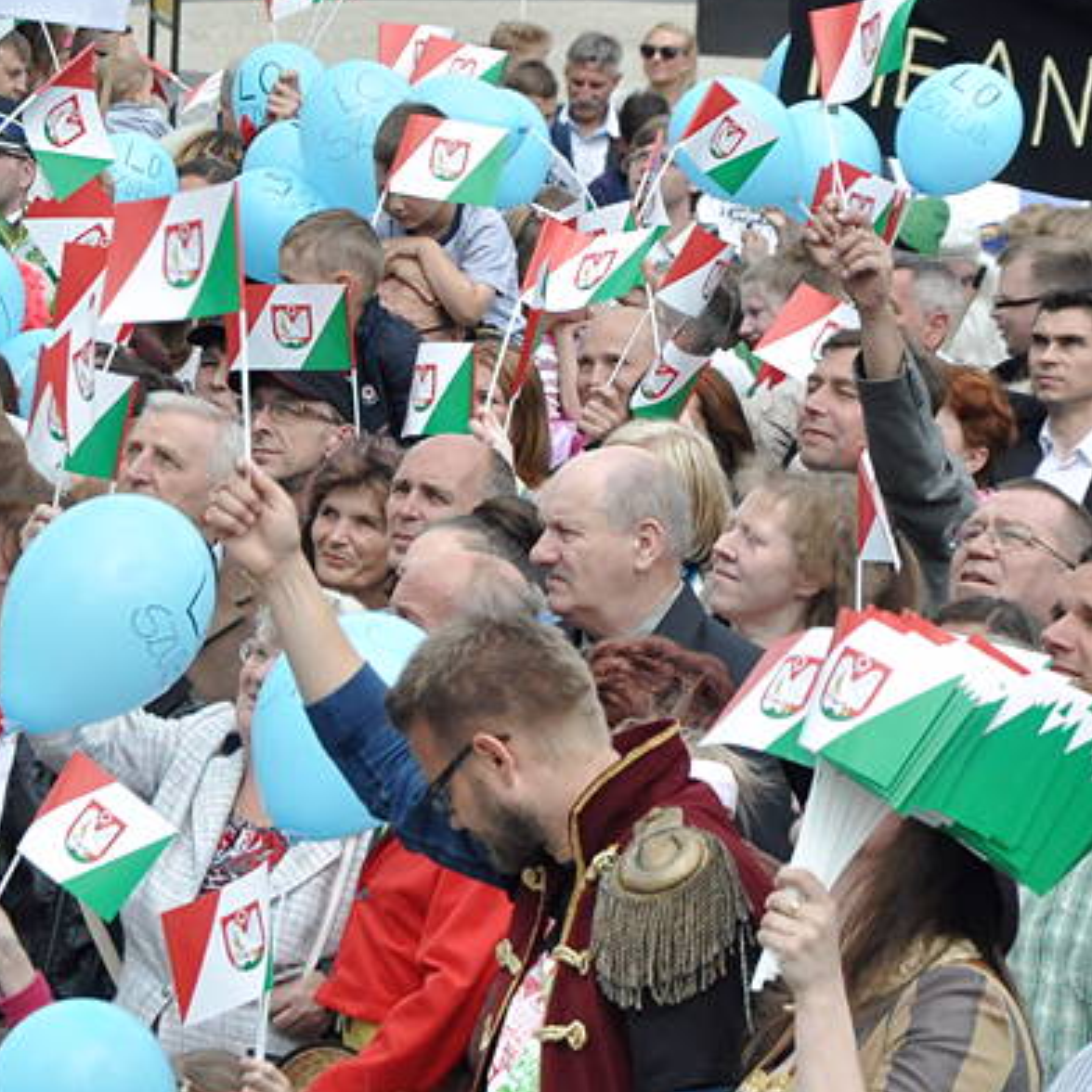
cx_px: 187
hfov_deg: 6.0
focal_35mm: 290
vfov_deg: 6.0
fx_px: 10347
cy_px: 389
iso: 1250
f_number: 9
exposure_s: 1/2000
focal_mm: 105
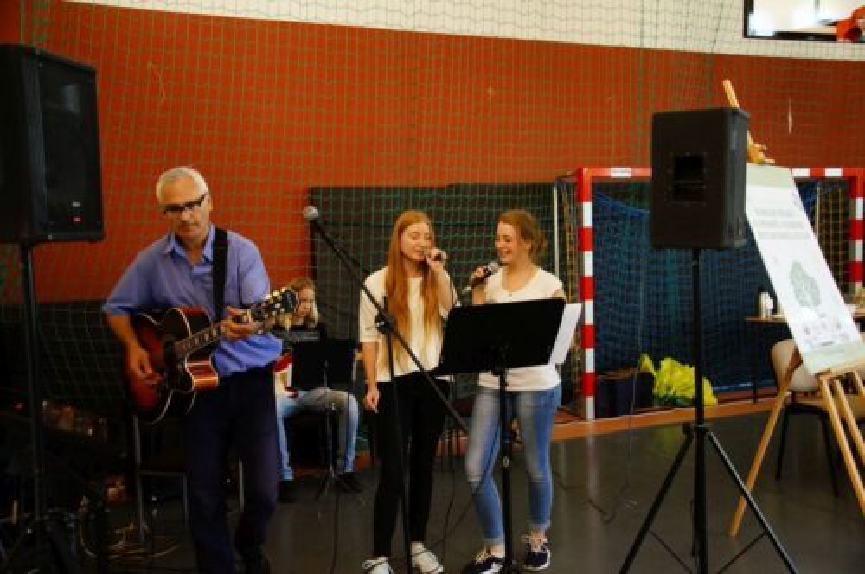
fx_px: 792
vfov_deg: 39.9
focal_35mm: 33
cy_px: 287
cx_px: 432
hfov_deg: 57.3
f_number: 4.5
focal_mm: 22
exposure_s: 1/60
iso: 1600
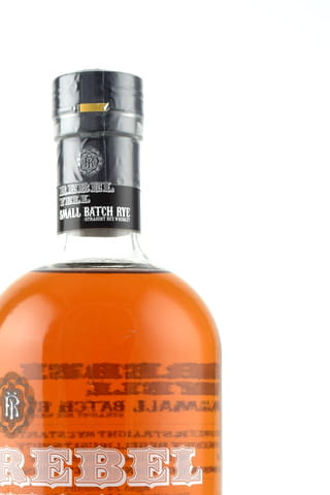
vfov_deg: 20.2
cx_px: 94
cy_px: 400
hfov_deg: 13.7
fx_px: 1375
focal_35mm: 100
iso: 100
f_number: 8
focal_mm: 40
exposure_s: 1/50
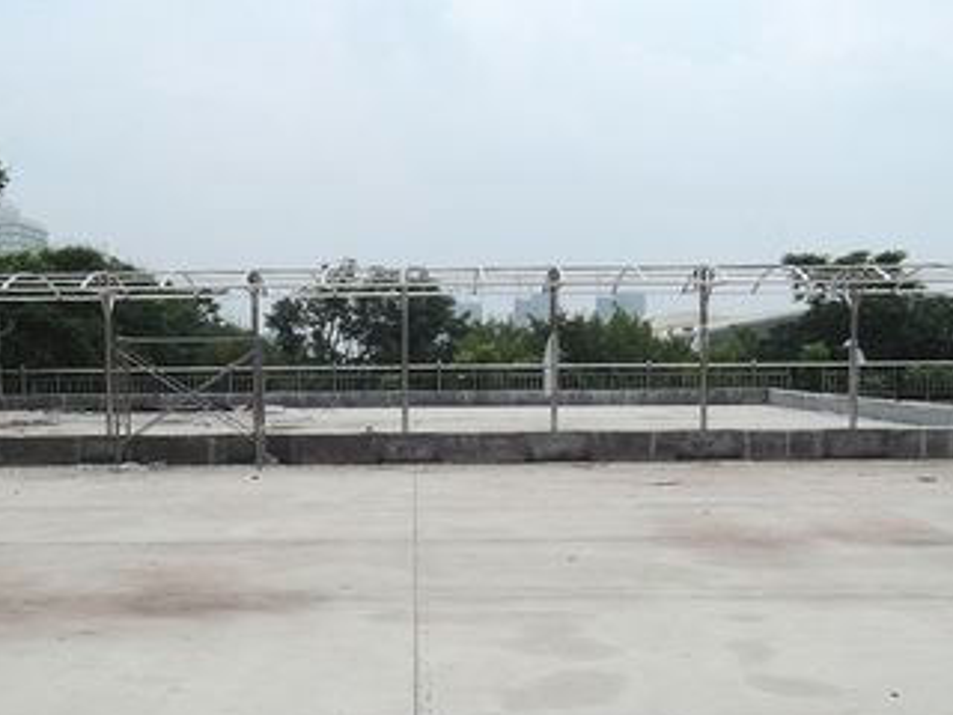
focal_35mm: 45
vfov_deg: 32.1
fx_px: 1239
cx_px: 393
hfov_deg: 41.9
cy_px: 426
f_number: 2.8
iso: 80
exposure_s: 1/250
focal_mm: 5.1
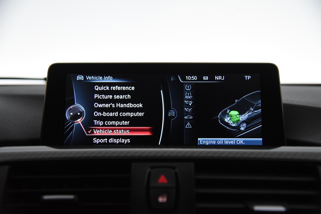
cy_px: 107
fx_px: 464
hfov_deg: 38.2
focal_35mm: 52
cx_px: 160
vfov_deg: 26.0
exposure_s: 1/100
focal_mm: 52
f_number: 4
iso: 4000
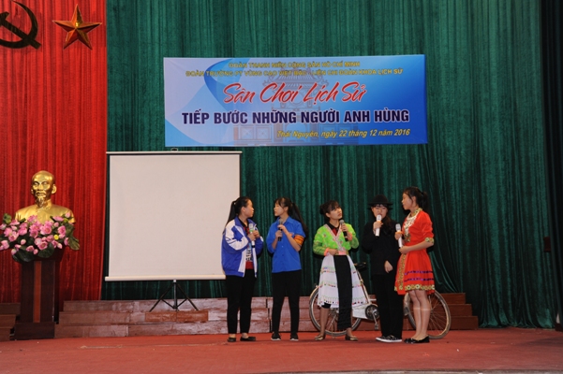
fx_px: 969
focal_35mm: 62
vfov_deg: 21.9
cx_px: 282
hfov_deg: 32.4
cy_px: 187
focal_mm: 62
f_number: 5
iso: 640
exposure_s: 1/60
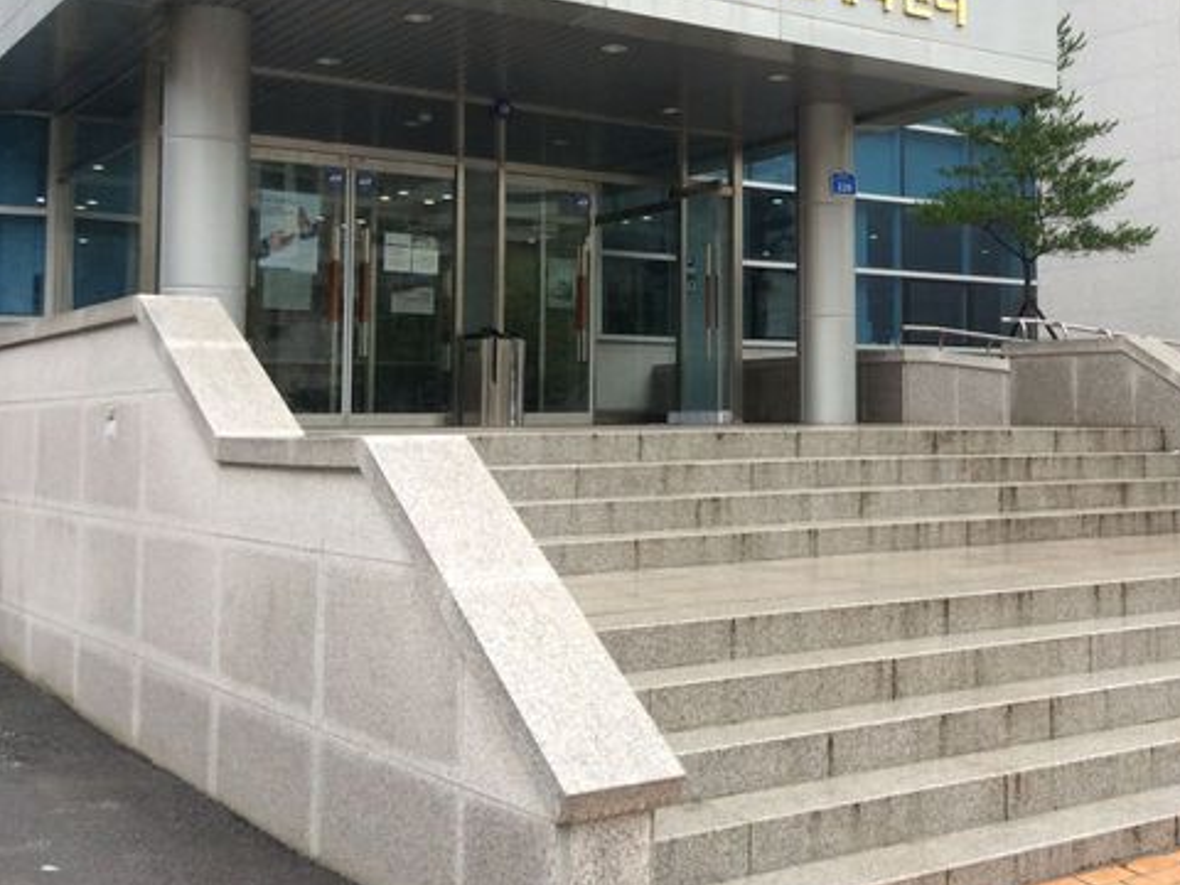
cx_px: 815
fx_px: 1636
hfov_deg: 39.1
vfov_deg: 30.0
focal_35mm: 48
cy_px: 295
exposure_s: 1/191
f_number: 2.4
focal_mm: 3.3
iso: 32
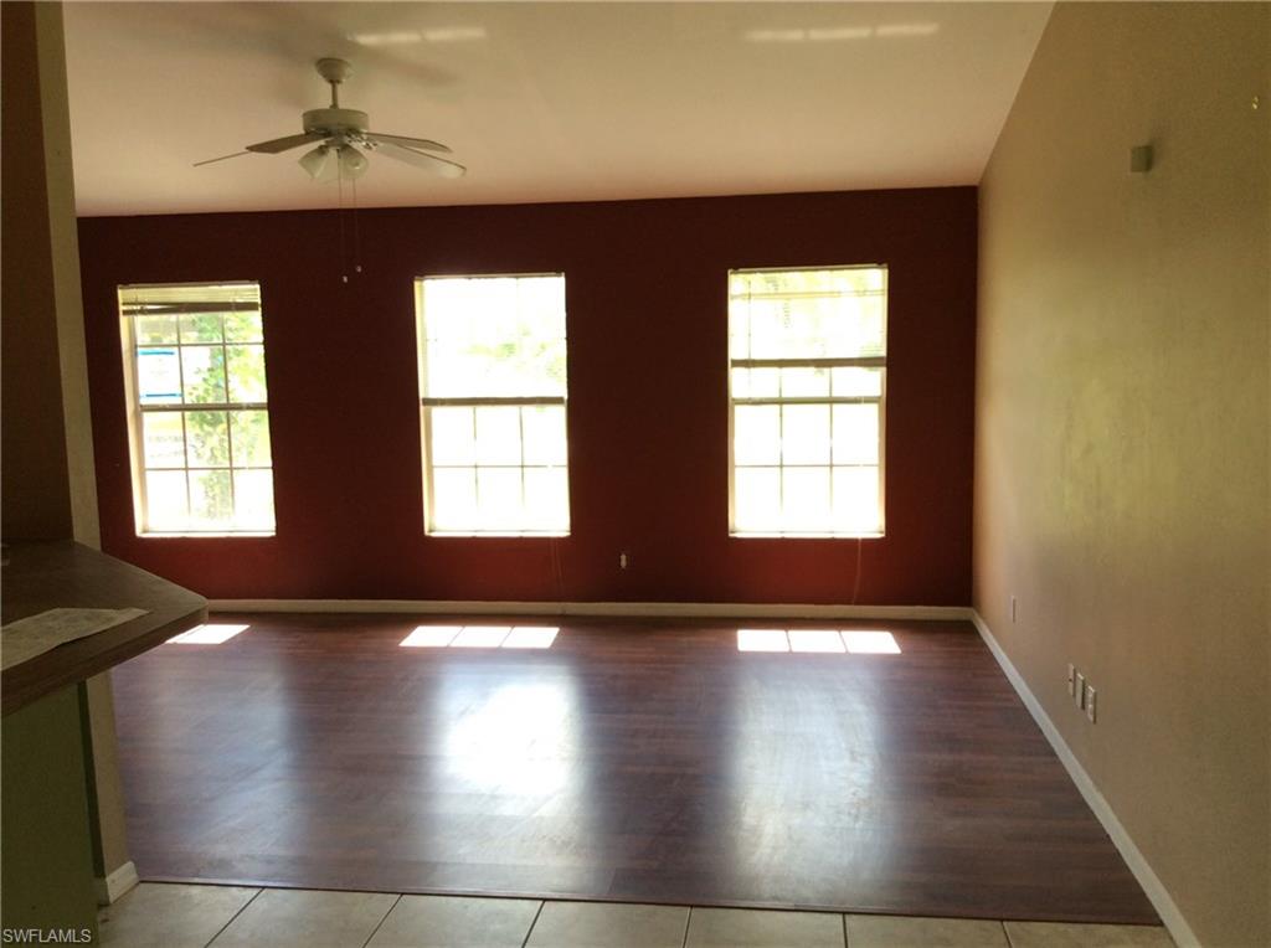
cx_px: 636
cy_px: 474
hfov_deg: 56.9
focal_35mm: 32
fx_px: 1173
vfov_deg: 44.0
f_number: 2.4
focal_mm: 3.3
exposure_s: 1/40
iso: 32
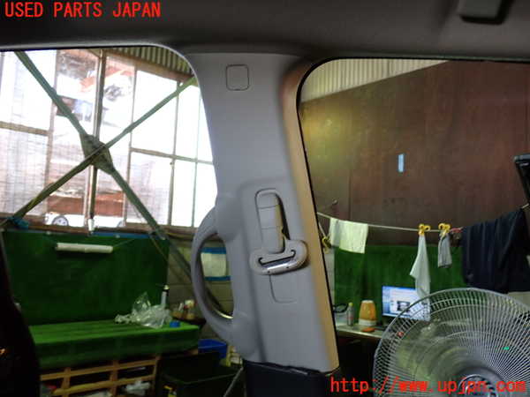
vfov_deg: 46.8
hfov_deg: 60.0
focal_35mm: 30
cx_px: 265
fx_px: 459
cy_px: 198
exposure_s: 1/40
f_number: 2.3
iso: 200
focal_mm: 5.4
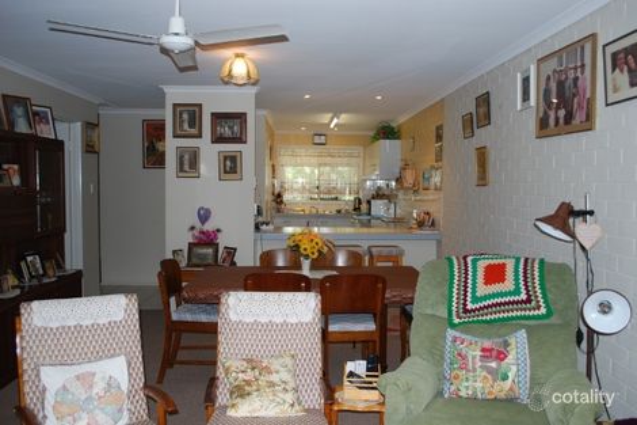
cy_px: 212
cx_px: 318
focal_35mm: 30
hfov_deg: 61.9
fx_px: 531
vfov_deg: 43.6
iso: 200
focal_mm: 20
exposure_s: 1/60
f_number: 3.8
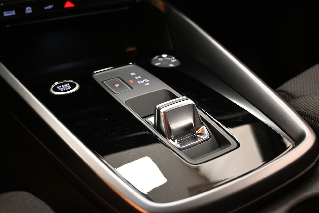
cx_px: 160
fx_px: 346
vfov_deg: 34.2
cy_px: 106
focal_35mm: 39
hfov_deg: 49.6
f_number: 4.5
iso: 2800
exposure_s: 1/40
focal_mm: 26
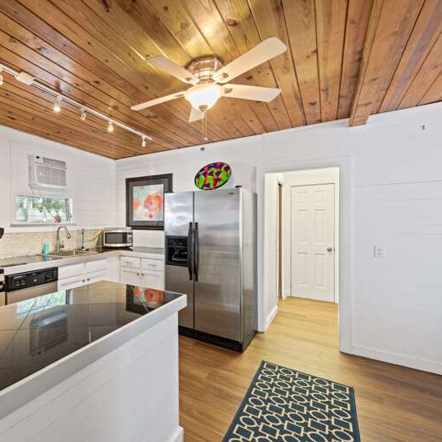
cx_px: 116
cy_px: 221
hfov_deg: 75.4
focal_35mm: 18
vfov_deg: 80.7
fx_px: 260
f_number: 8
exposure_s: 1.6
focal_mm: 14
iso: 100
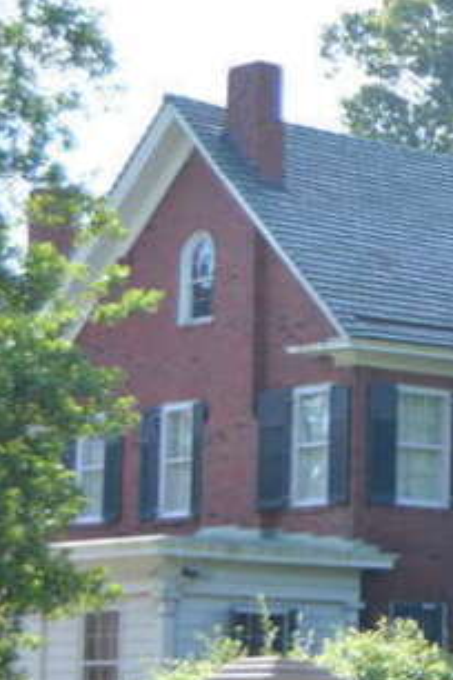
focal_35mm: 149
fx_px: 2812
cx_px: 815
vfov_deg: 13.8
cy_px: 429
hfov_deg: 8.8
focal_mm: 38
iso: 100
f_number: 6.3
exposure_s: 1/160
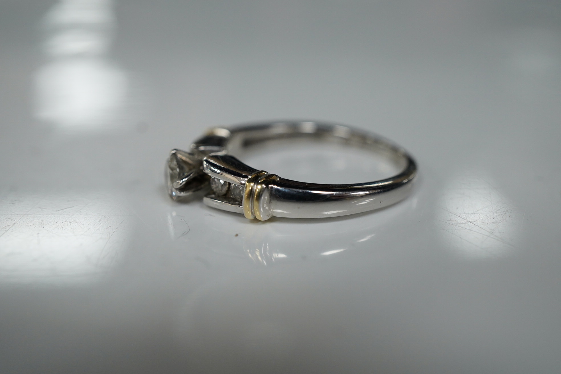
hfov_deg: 43.6
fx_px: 701
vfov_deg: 29.9
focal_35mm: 45
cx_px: 280
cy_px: 187
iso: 1250
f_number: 5.6
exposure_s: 1/160
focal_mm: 30
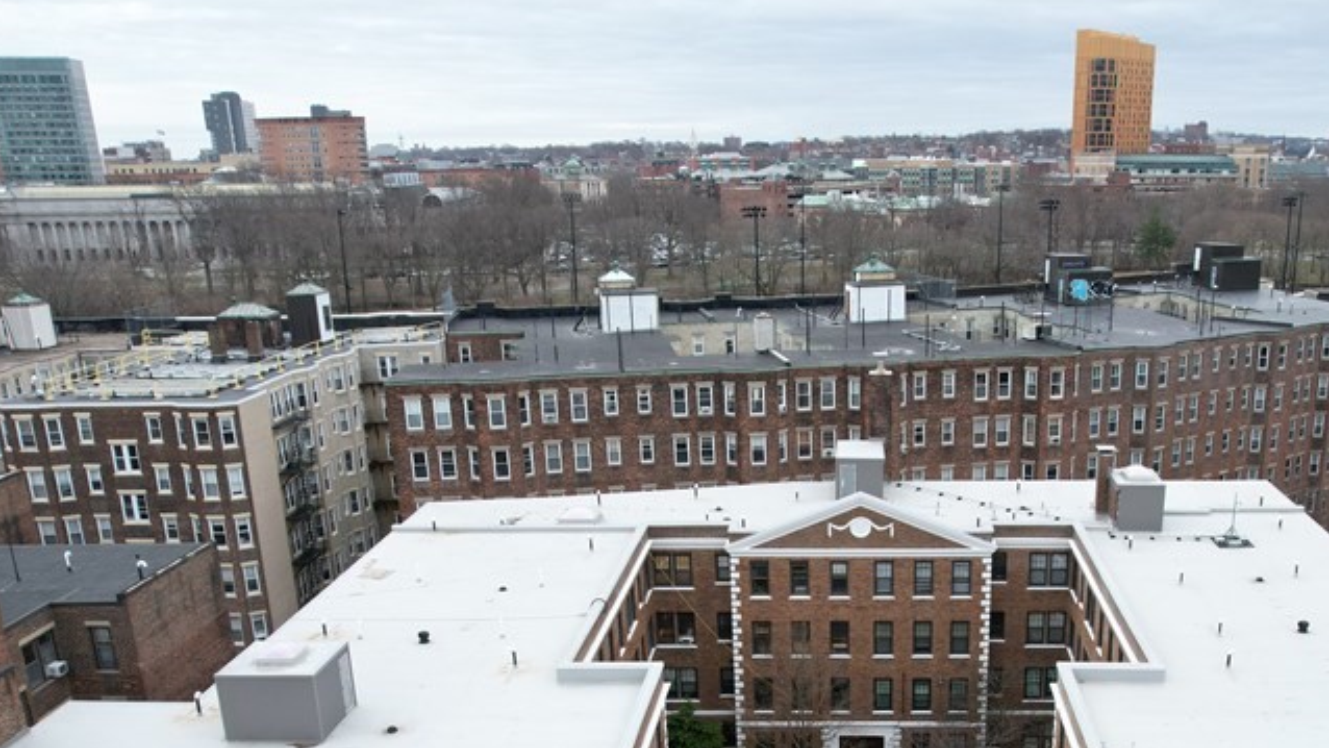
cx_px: 852
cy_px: 668
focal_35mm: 37
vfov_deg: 30.6
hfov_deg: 53.3
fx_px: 1304
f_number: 2.8
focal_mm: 8.38
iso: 100
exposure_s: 1/800
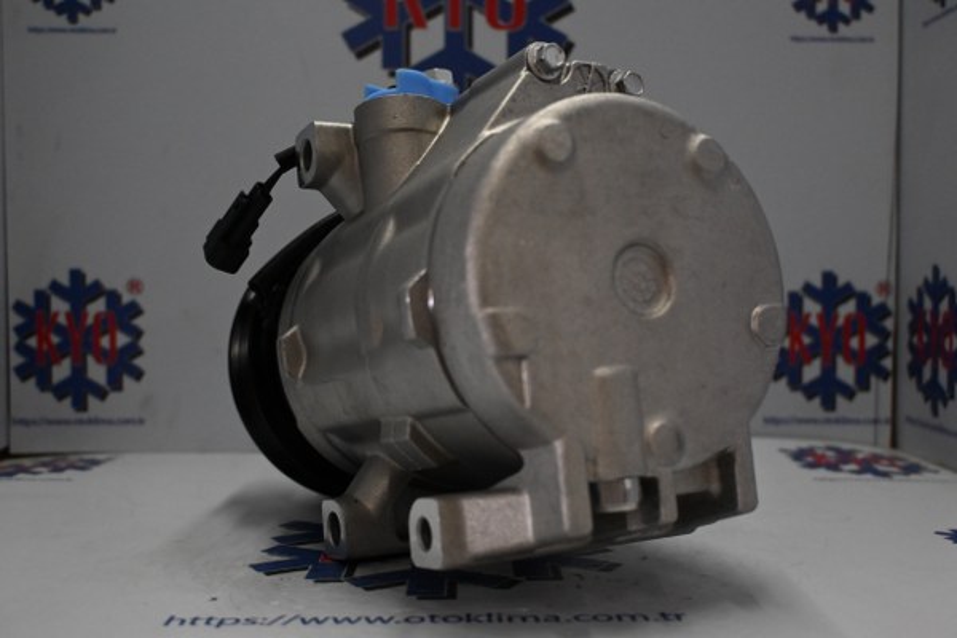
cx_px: 478
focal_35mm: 39
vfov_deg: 34.2
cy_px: 319
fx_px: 1037
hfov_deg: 49.6
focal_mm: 26
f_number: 4.5
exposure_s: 1/125
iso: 2000
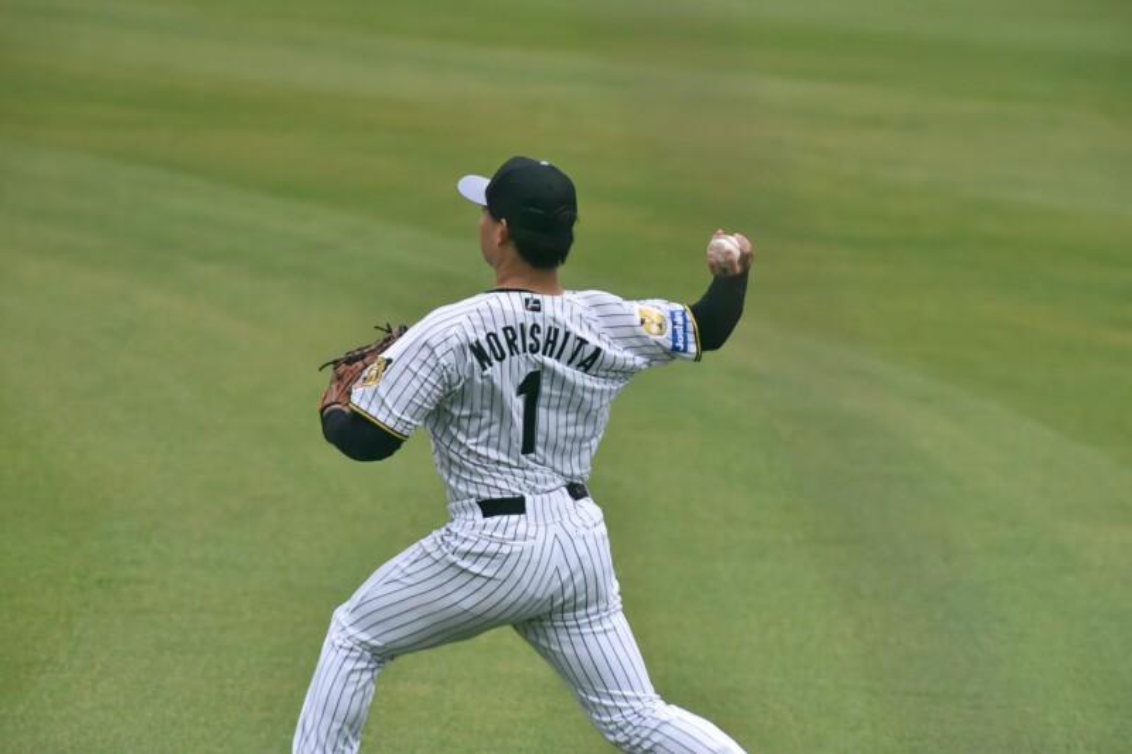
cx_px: 566
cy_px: 377
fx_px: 12574
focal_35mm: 400
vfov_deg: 3.4
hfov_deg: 5.2
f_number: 6.3
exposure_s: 1/4000
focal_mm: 400
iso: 3200
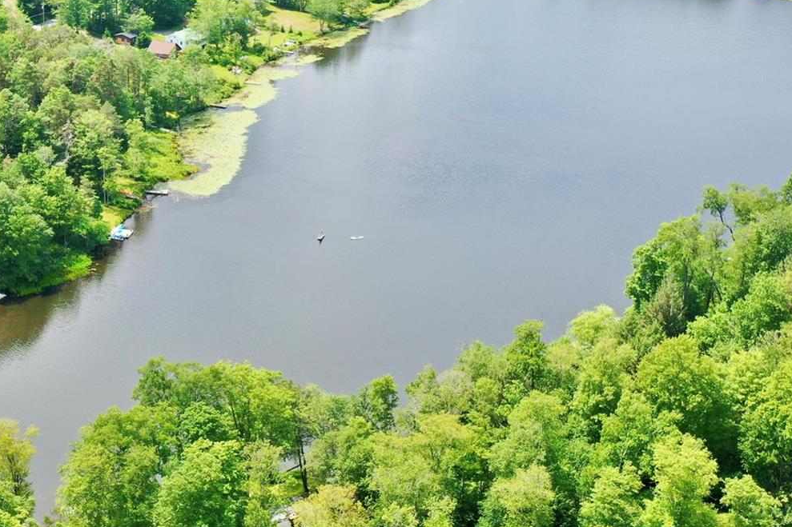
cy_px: 192
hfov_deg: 33.5
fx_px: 1276
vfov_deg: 23.3
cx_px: 159
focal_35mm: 58
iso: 100
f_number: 5
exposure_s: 1/200
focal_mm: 10.26
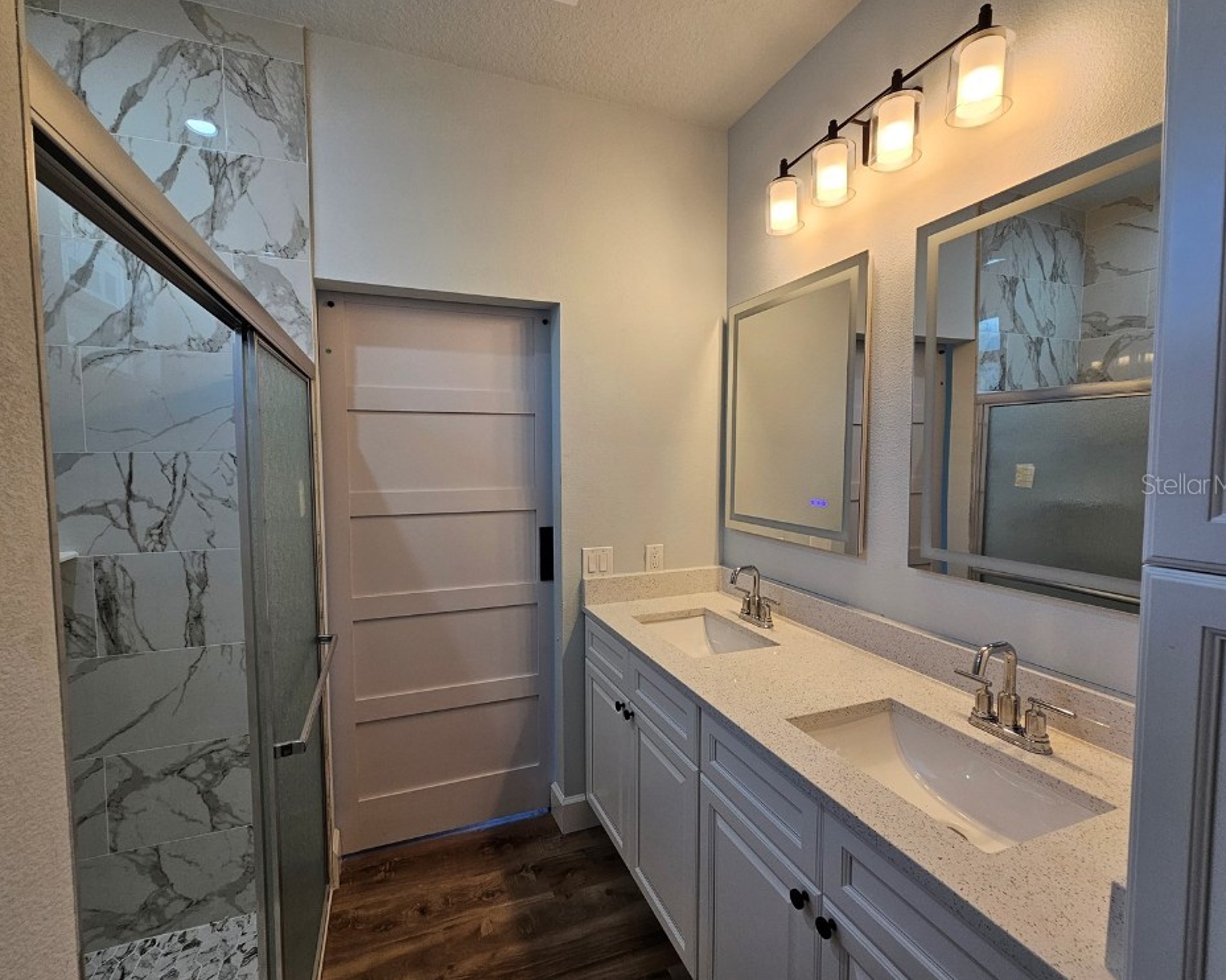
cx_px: 589
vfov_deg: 88.0
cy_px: 483
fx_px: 508
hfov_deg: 100.7
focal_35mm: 14
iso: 80
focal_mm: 2.2
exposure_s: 1/120
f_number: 2.2
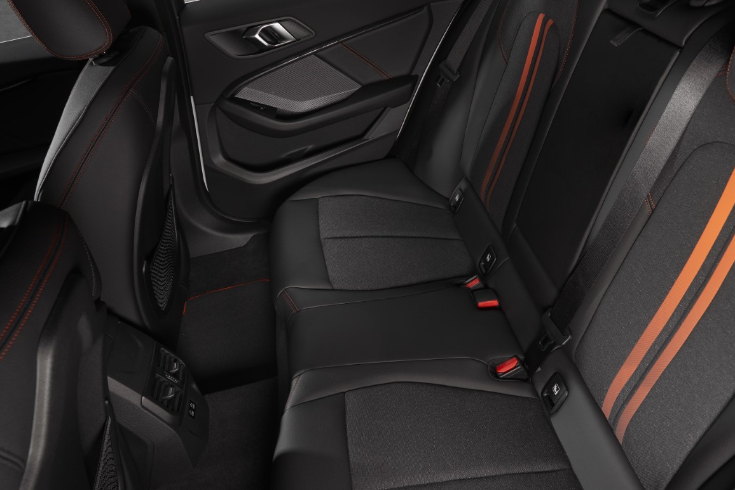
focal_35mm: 28
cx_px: 450
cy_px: 248
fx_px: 572
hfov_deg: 64.7
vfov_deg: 46.4
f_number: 7.1
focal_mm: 20
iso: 200
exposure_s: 1/100
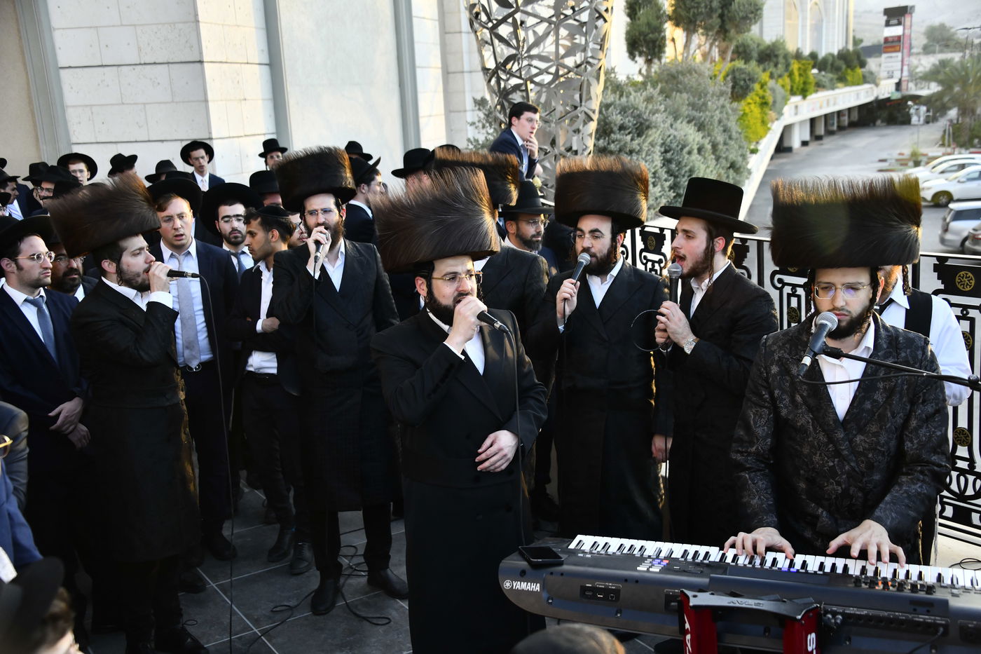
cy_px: 327
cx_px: 490
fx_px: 1199
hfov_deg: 44.5
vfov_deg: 30.5
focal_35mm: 44
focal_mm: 44
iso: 800
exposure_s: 1/500
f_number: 5
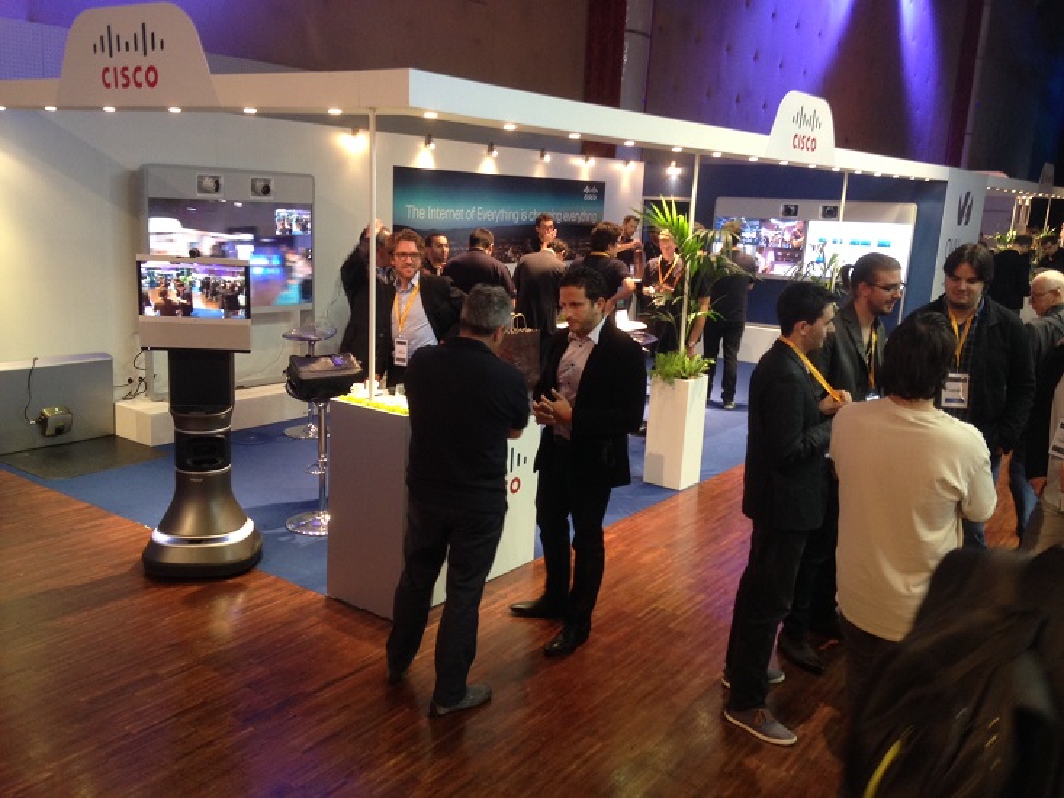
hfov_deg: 55.3
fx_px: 1014
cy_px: 399
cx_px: 532
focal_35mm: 33
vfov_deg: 43.0
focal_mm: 4.12
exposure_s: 1/20
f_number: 2.4
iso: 100
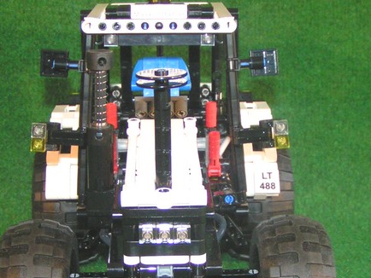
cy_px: 177
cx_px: 171
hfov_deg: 34.3
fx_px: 601
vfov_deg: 26.0
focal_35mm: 56
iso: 200
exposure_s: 1/40
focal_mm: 5.8
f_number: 2.8
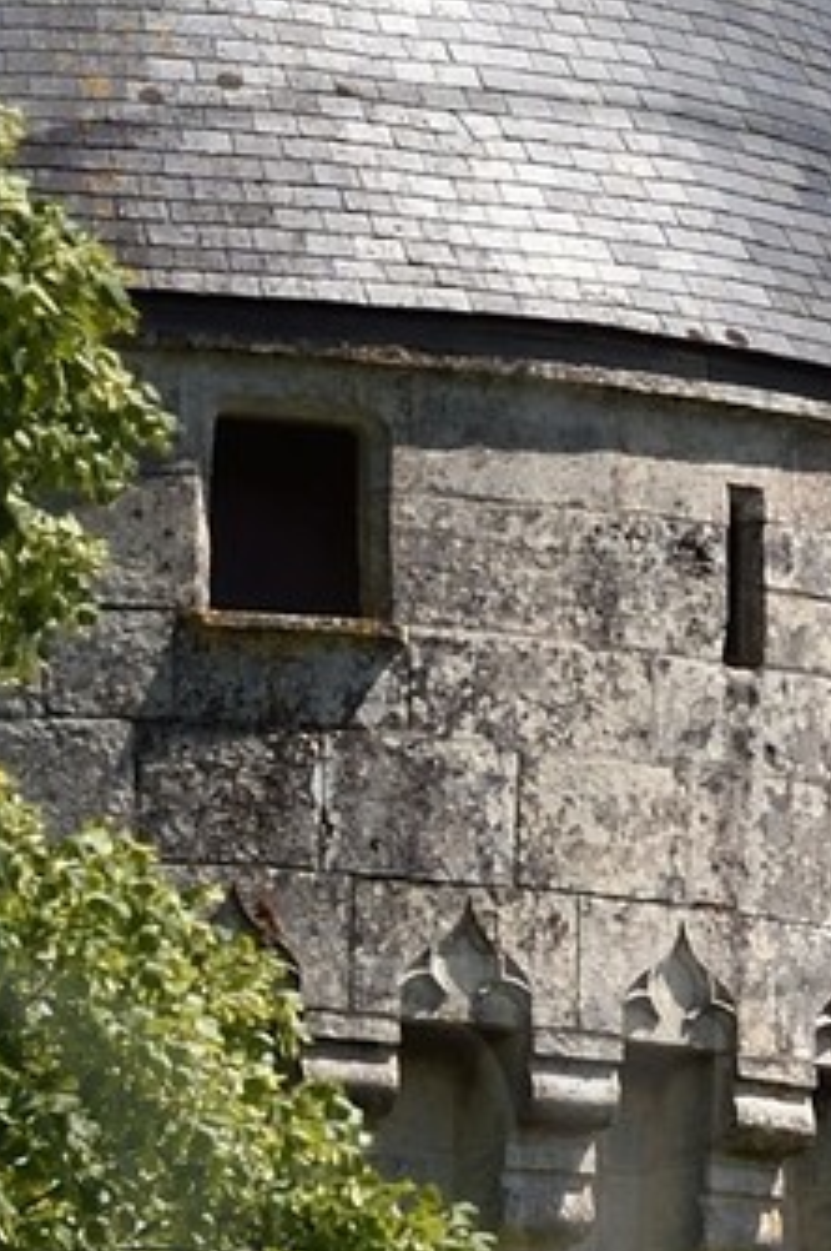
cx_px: 423
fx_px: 17486
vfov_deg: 4.1
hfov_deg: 2.7
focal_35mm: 504
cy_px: 1648
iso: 200
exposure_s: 1/250
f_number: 14
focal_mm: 70
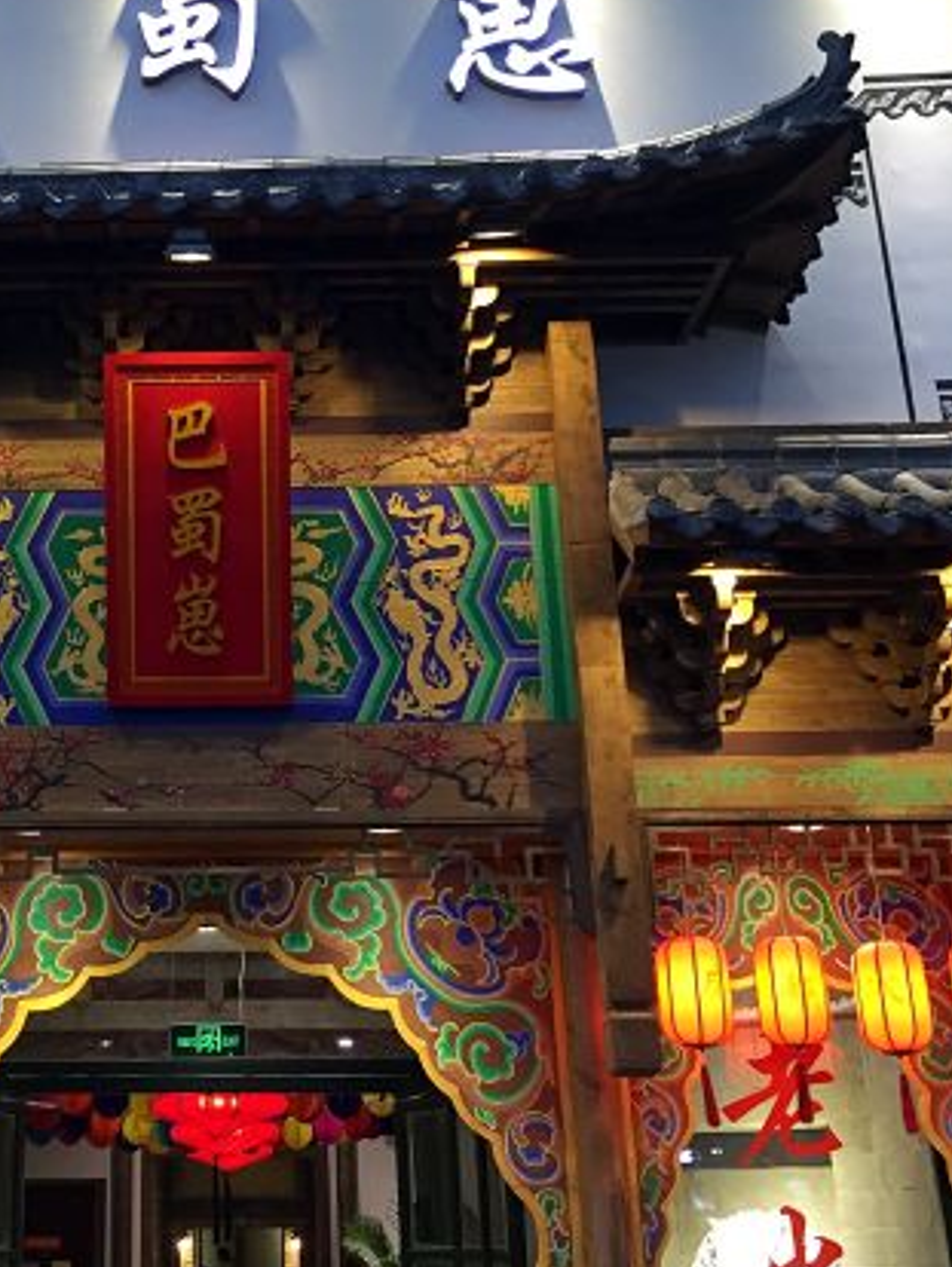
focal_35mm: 49
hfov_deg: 29.0
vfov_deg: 38.8
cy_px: 536
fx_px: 1795
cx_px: 182
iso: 50
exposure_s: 1/33
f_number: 2.2
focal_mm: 4.15
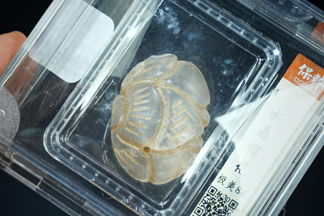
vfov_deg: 10.6
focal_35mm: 130
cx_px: 162
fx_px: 1170
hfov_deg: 15.8
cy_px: 108
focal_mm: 87
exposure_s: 1/160
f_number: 18
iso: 100
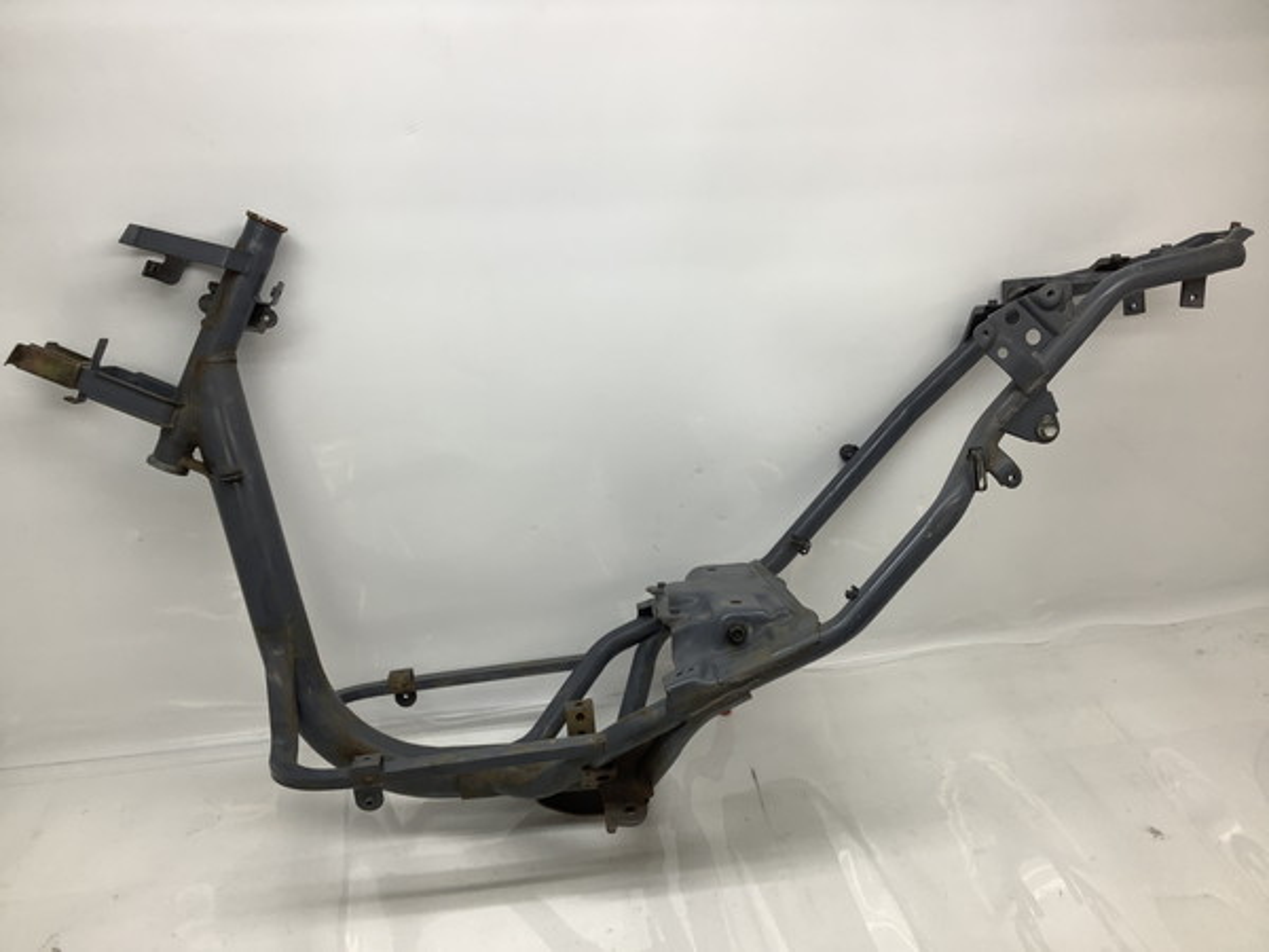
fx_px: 1136
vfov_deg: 45.4
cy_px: 476
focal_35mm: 31
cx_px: 634
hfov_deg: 58.4
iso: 32
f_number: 2.4
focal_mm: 3.3
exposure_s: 1/120
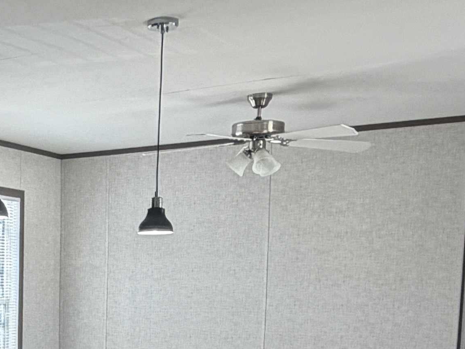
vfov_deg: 19.8
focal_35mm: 70
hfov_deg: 25.2
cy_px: 416
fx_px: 941
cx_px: -83
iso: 160
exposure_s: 1/120
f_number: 2.2
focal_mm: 2.22
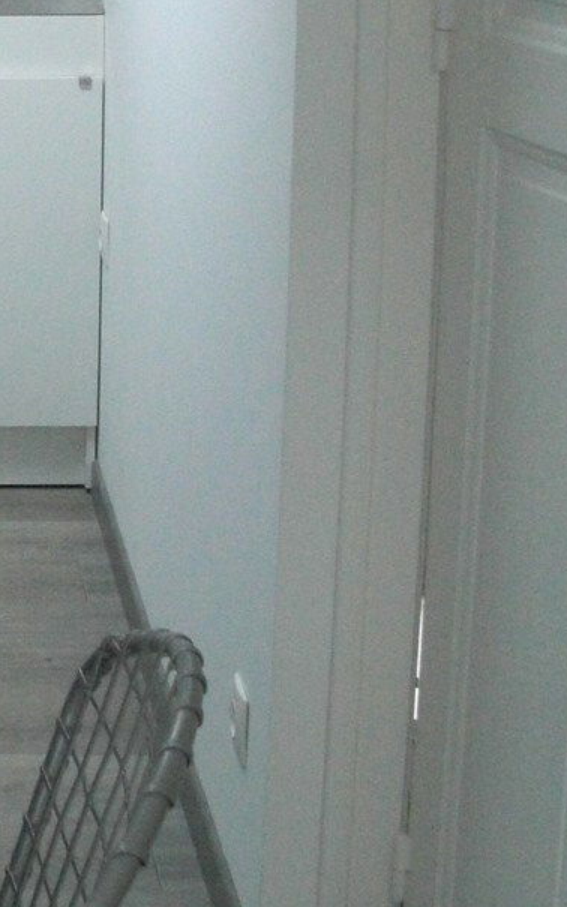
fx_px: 2498
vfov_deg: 20.4
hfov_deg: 12.0
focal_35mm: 101
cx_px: -434
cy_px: 237
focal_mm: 6.3
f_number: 2.8
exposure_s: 1/125
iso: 400
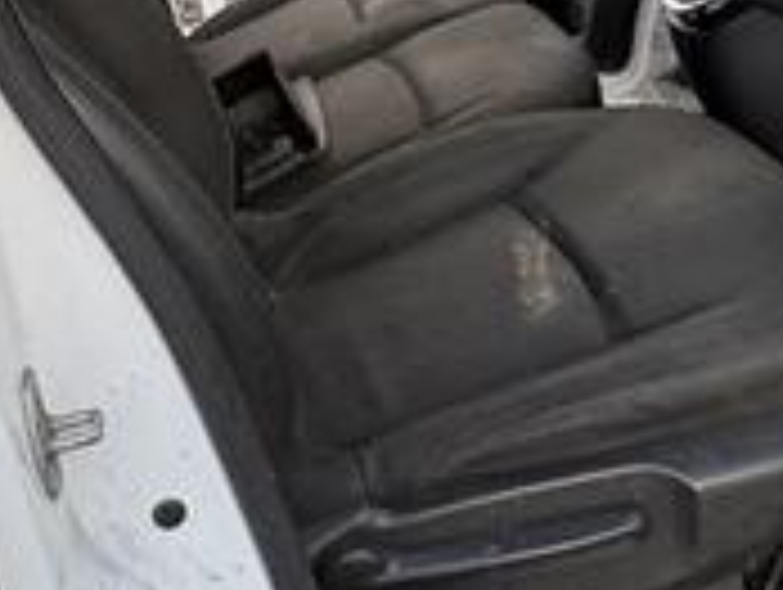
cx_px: 418
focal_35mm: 72
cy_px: 41
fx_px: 1631
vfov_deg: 20.0
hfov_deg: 27.0
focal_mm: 2.22
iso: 64
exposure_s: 1/105
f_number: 2.2
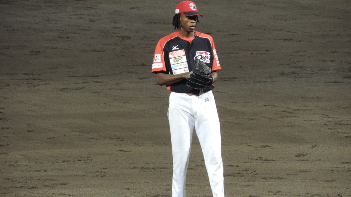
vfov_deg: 2.0
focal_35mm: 601
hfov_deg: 3.6
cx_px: 176
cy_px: 119
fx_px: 5593
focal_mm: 98.1
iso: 640
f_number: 4.9
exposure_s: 1/60
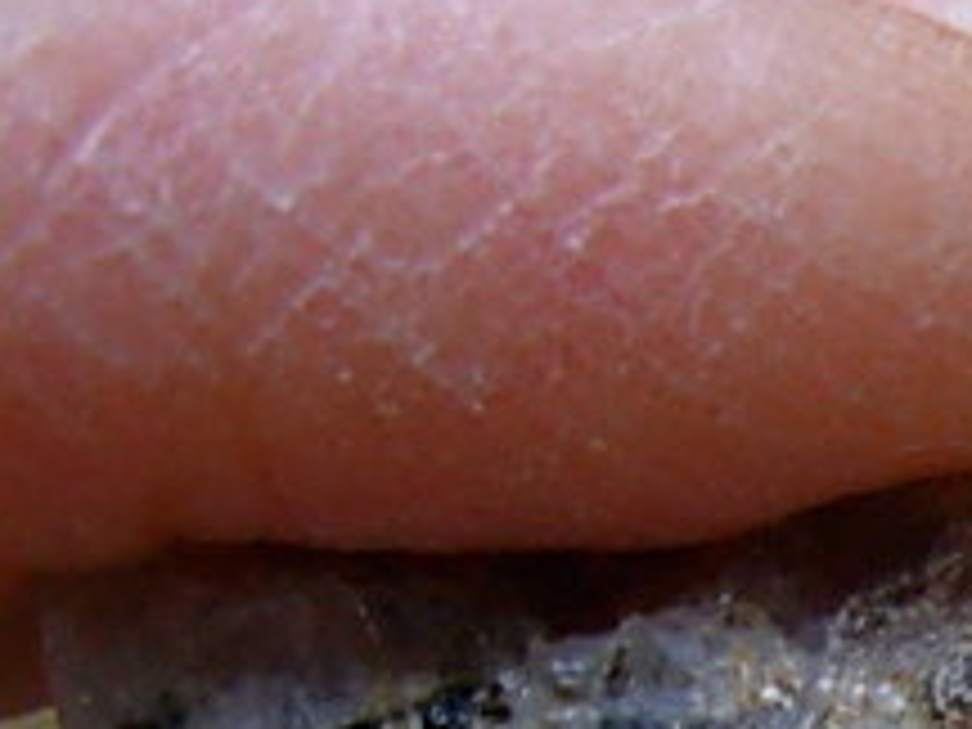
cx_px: 2084
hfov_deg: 10.0
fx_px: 5054
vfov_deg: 8.0
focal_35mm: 180
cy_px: 1274
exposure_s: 1/117
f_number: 2.9
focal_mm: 6.3
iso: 50
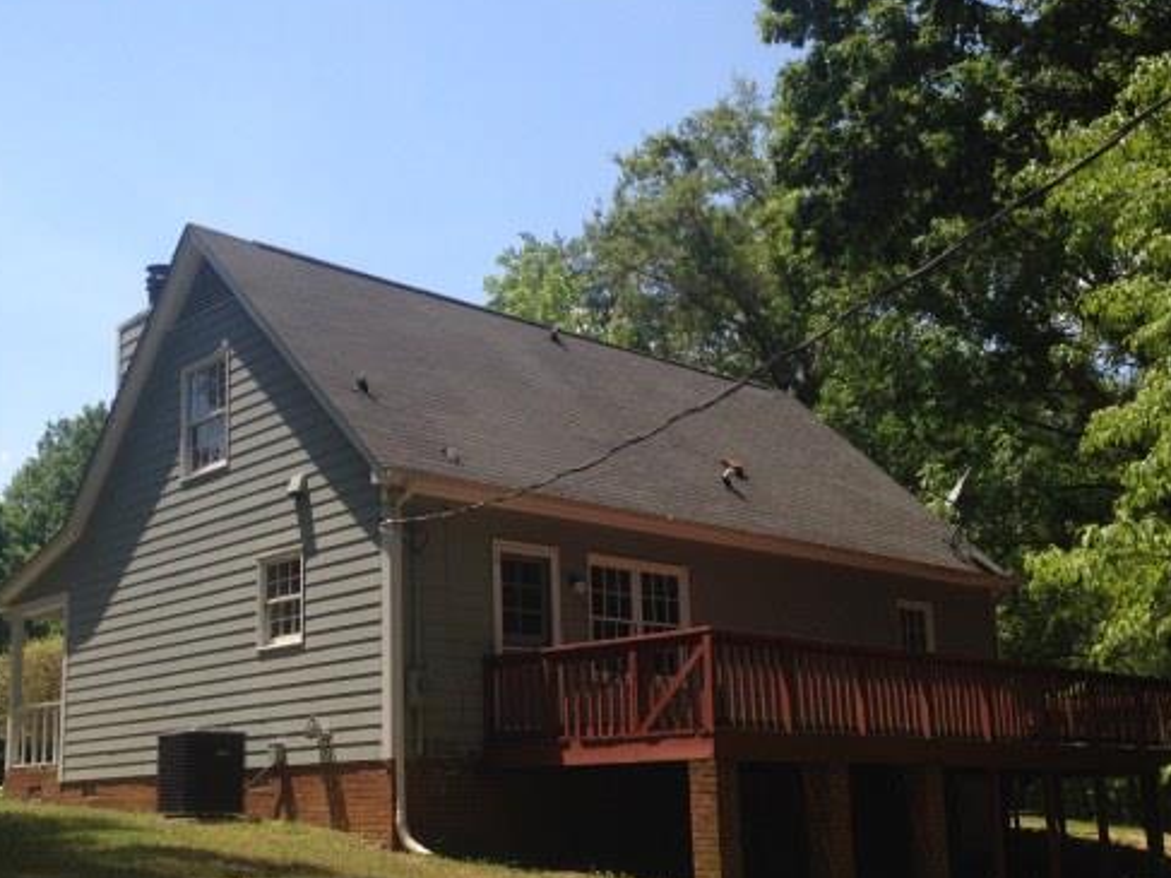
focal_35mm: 46
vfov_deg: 31.4
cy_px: 544
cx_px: 445
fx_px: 1556
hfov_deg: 41.0
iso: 50
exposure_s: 1/1255
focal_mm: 4.28
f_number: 2.4
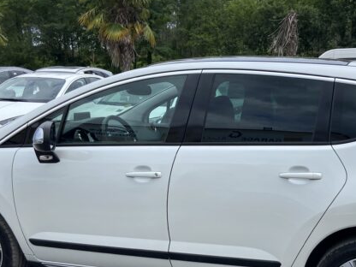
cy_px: 195
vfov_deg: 28.7
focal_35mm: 50
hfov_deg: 37.9
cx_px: 229
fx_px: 514
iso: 32
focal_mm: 4.25
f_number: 1.8
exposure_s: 1/1779
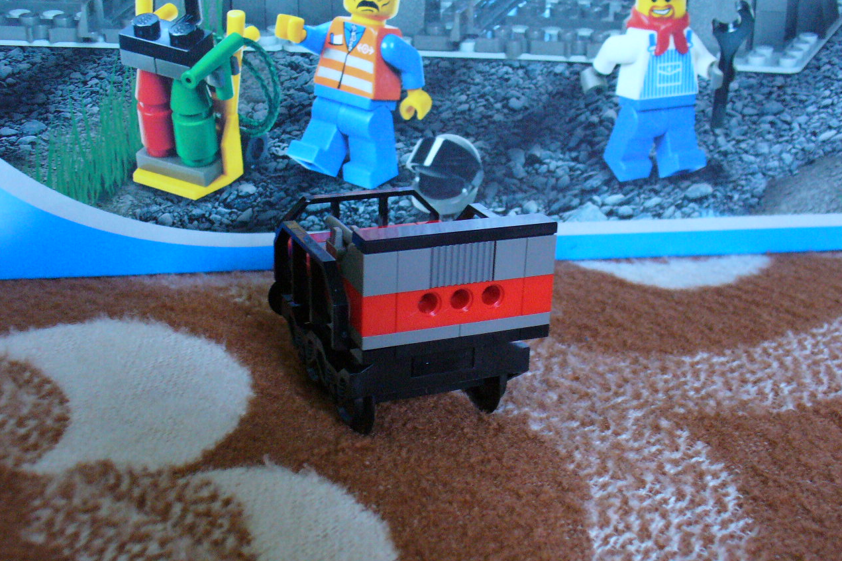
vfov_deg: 30.5
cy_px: 288
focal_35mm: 44
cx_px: 420
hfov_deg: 44.5
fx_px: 1029
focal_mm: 7
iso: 400
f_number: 2.9
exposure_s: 1/25
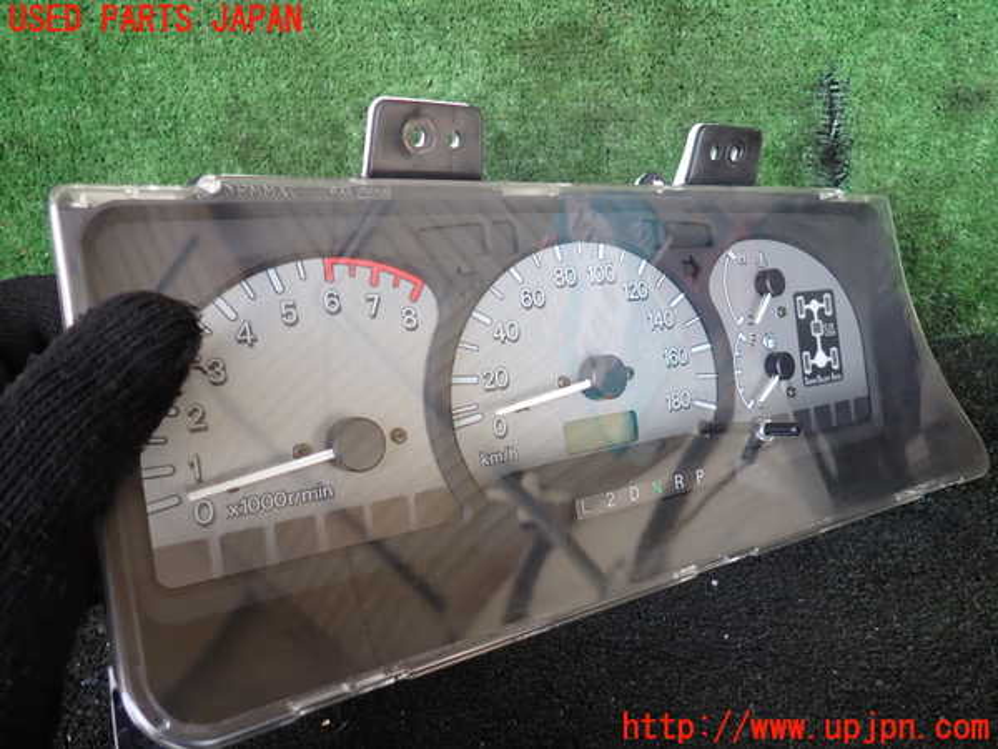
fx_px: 721
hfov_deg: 69.4
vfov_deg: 54.9
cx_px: 499
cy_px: 374
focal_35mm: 25
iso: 125
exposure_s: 1/60
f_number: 2
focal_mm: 4.5
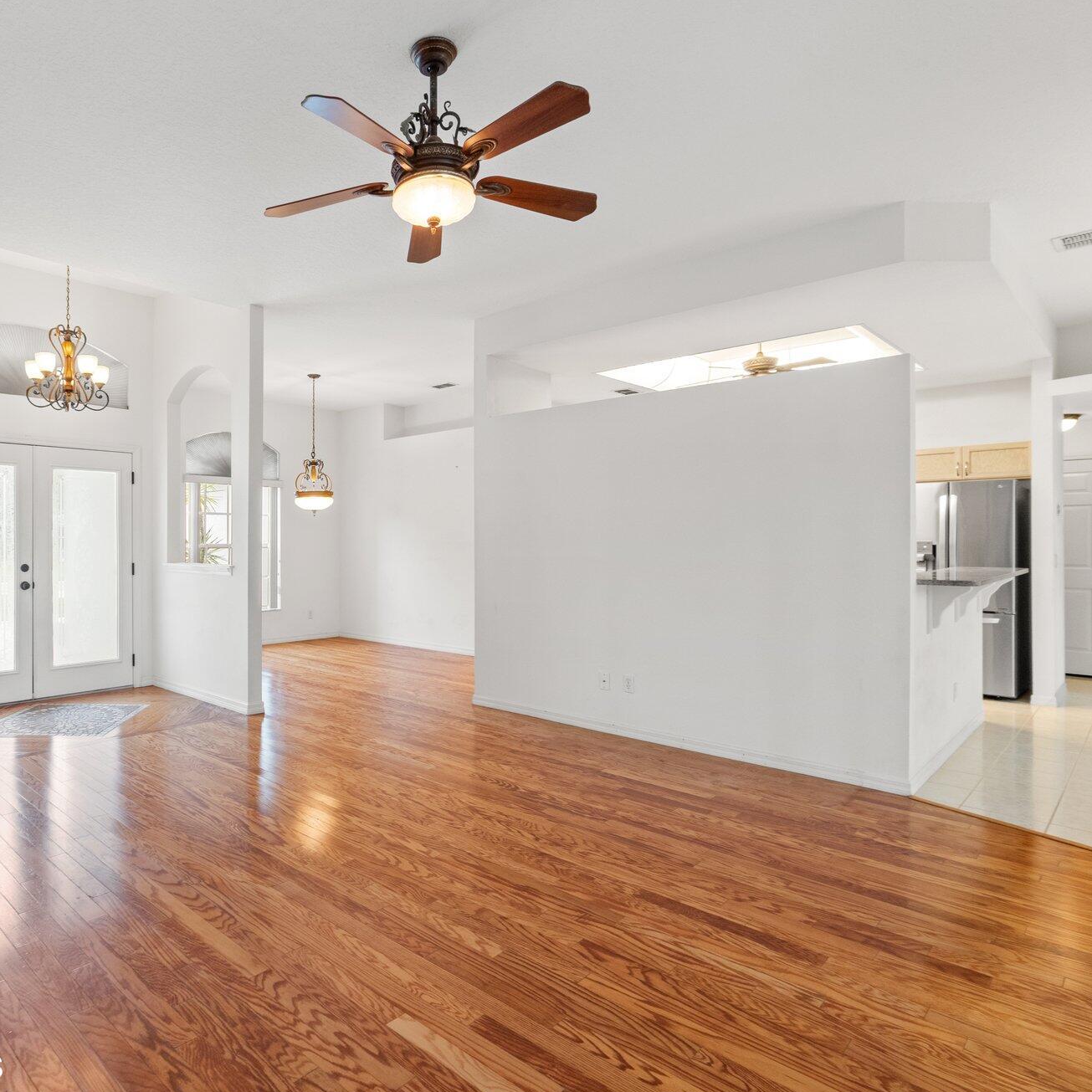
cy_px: 549
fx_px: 749
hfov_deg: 70.3
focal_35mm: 21
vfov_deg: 72.1
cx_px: 374
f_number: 7.1
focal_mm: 10.5
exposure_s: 1/6
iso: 400
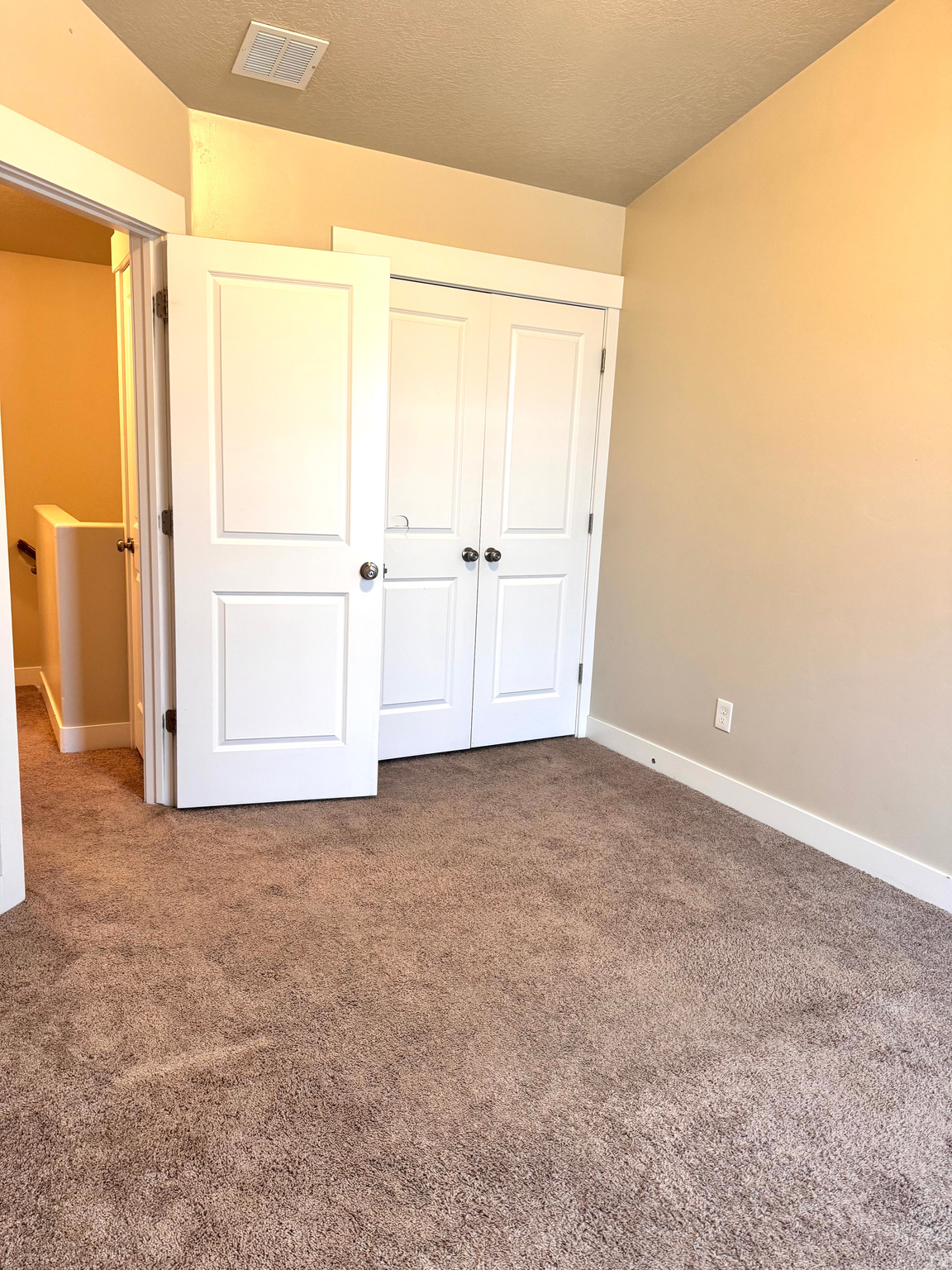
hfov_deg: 56.8
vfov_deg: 71.6
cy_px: 635
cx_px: 476
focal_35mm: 24
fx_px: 880
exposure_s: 1/60
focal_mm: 6.76
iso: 200
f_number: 1.78
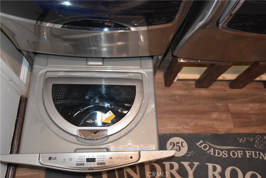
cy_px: 89
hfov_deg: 61.9
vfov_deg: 43.6
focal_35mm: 30
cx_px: 133
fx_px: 222
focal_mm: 20
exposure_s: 1/60
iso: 900
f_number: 3.5
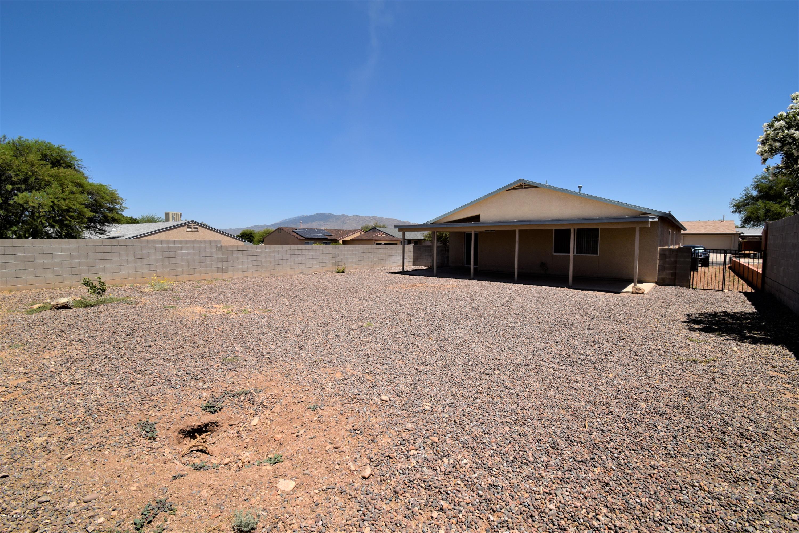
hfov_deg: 100.4
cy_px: 266
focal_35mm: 15
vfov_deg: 77.3
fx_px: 333
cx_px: 400
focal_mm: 10
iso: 100
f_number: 14
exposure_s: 1/200
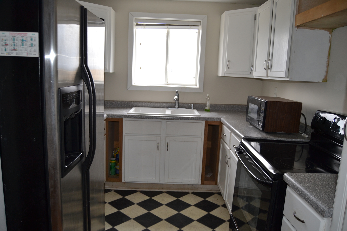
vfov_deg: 47.9
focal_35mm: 27
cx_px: 174
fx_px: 260
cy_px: 116
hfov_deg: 67.4
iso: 280
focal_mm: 18
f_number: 4
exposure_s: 1/125
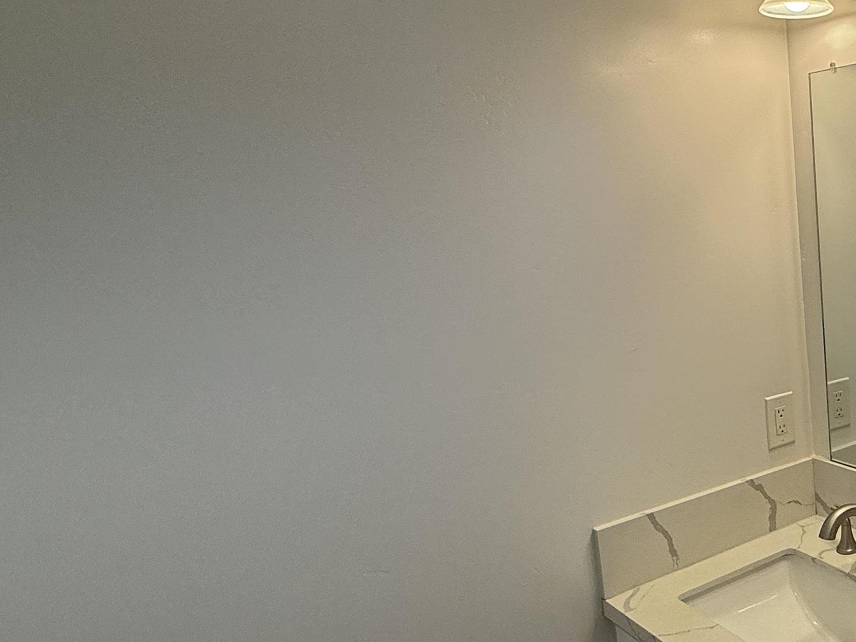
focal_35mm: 32
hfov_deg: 44.5
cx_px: 924
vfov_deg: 44.1
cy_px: 346
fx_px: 791
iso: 64
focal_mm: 2.22
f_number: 2.2
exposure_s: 1/318
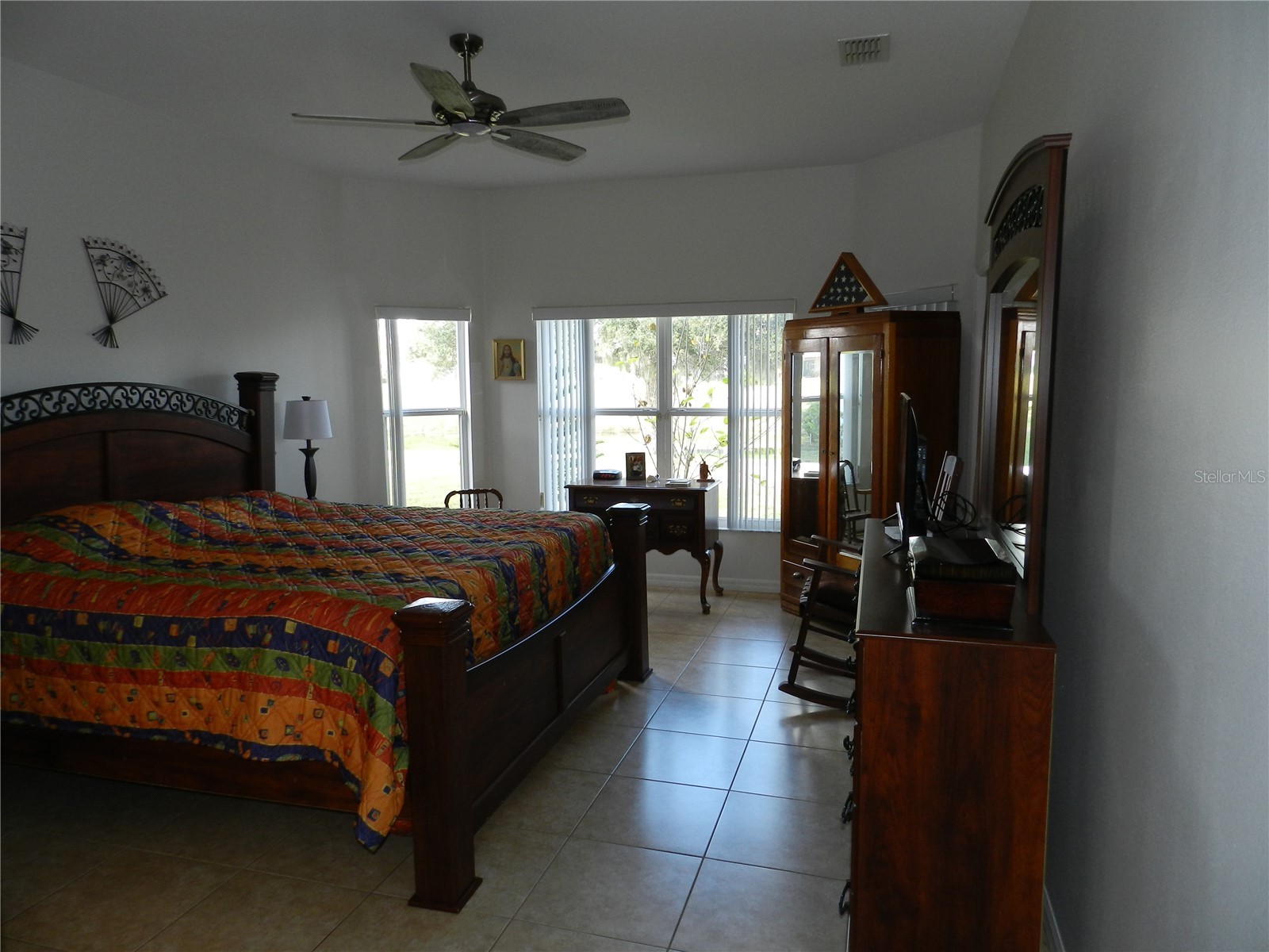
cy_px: 476
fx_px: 843
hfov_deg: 73.9
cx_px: 634
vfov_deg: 58.9
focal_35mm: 23
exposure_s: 1/50
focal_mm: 4
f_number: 3.4
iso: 160
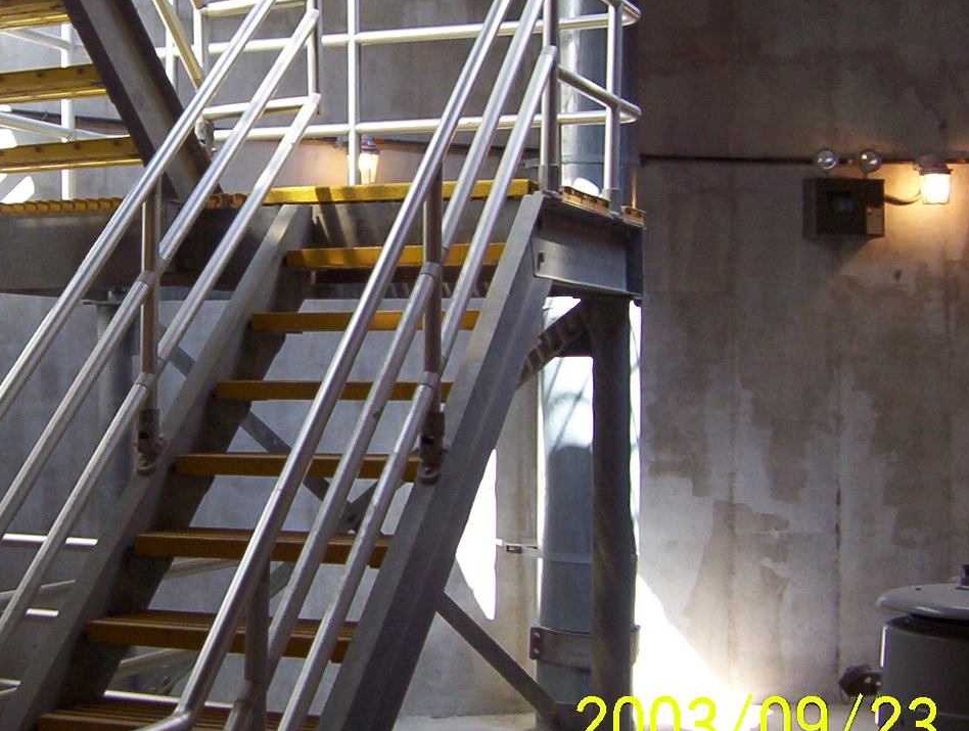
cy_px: 250
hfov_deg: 30.4
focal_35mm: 62
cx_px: 188
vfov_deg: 23.6
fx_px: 1739
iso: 100
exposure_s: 1/139
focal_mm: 5.54
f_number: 2.76
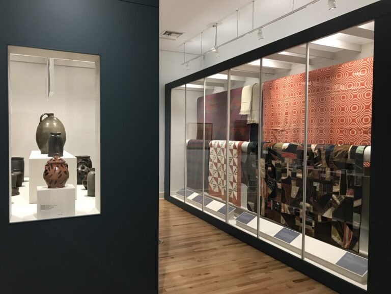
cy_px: 147
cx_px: 196
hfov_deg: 63.4
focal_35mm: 28
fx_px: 316
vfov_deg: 49.7
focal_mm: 3.99
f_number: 1.8
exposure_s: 1/15
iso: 64
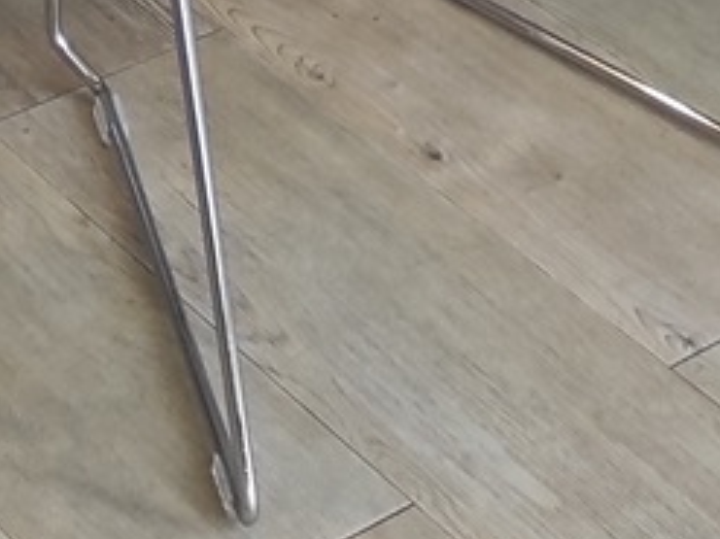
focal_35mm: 162
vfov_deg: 7.8
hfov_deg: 12.2
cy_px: -1168
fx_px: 3368
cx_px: 184
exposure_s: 1/50
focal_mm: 5.43
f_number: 1.89
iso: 169
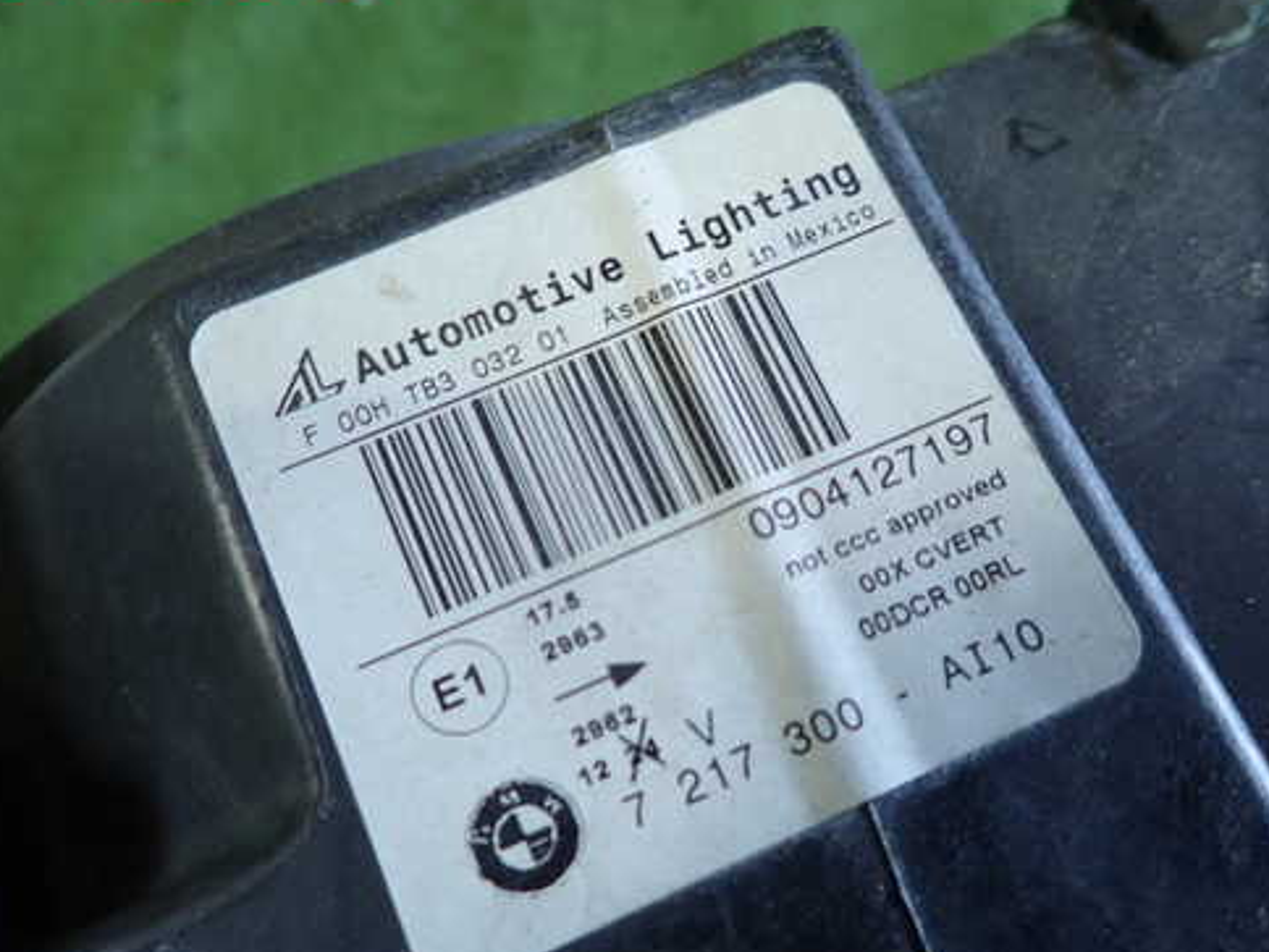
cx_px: 684
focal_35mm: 31
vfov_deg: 45.4
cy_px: 532
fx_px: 1136
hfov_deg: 58.3
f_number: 2
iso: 200
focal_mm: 4.5
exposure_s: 1/40
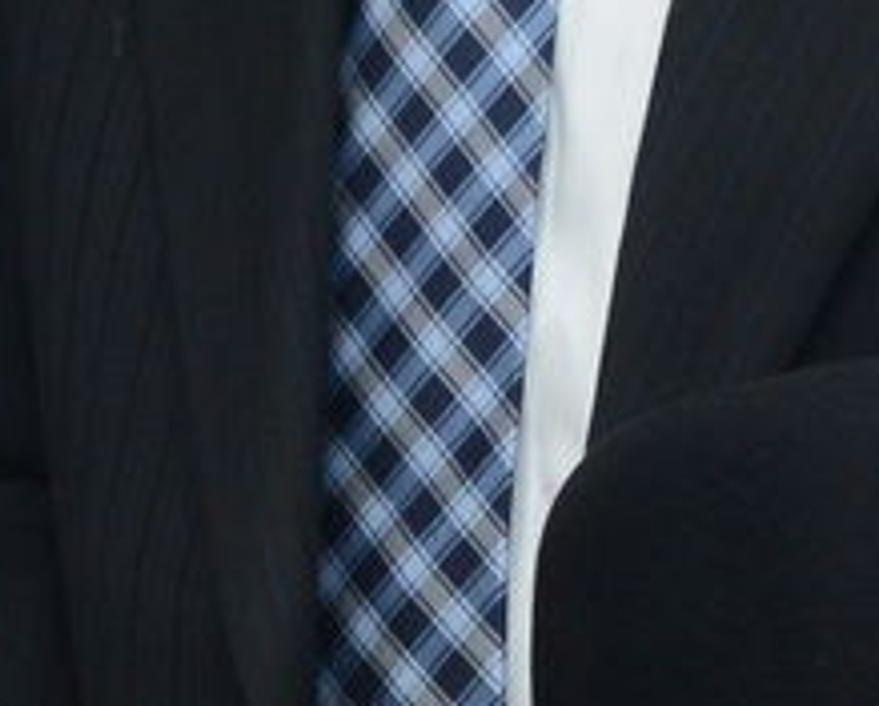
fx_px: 12171
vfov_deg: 3.3
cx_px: -201
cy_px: 1157
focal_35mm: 467
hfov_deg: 4.1
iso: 2500
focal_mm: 78
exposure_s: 1/80
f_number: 5.6
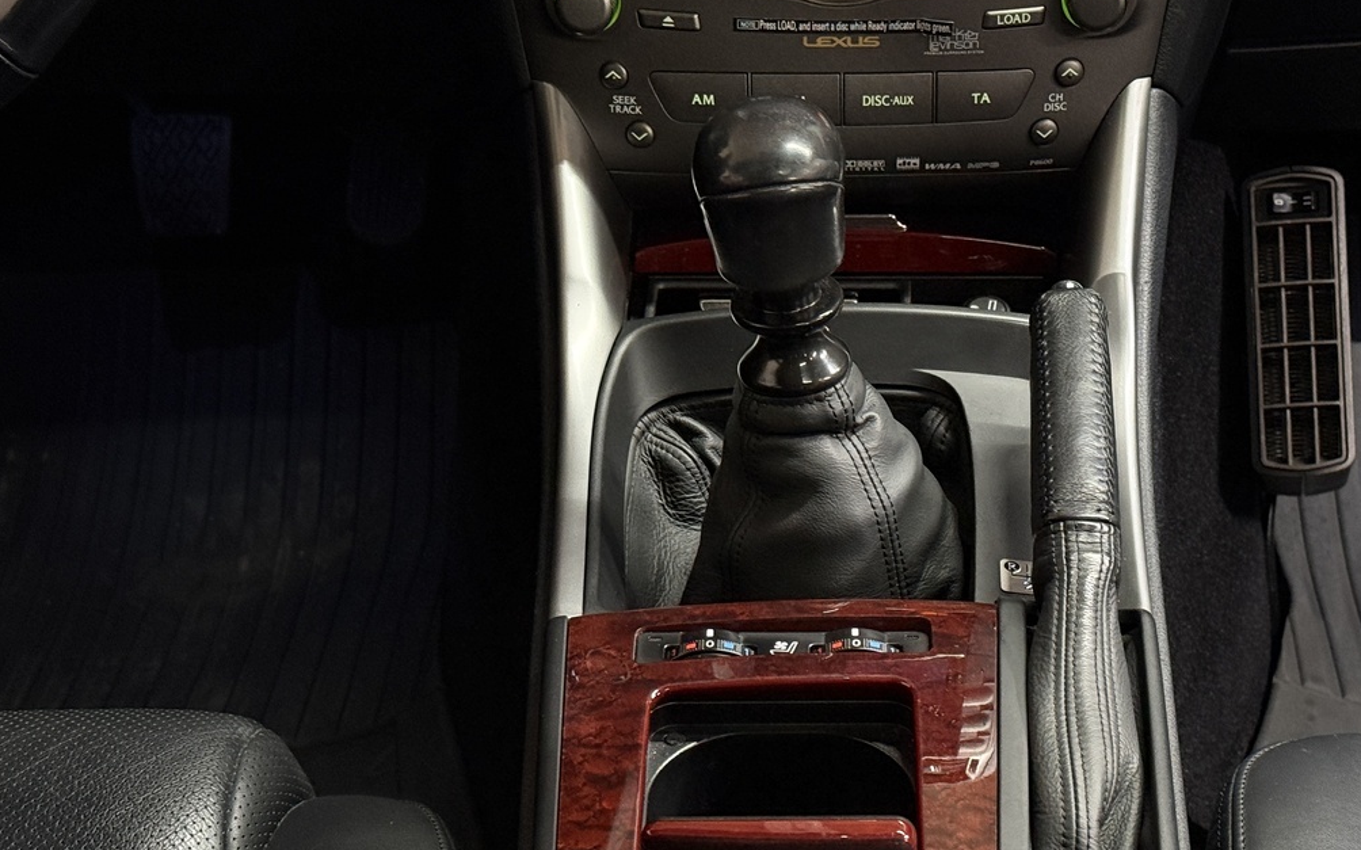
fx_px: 2707
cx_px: 854
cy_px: 541
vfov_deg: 17.8
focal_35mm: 73
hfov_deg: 28.1
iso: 320
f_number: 1.78
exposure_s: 1/40
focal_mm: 6.76
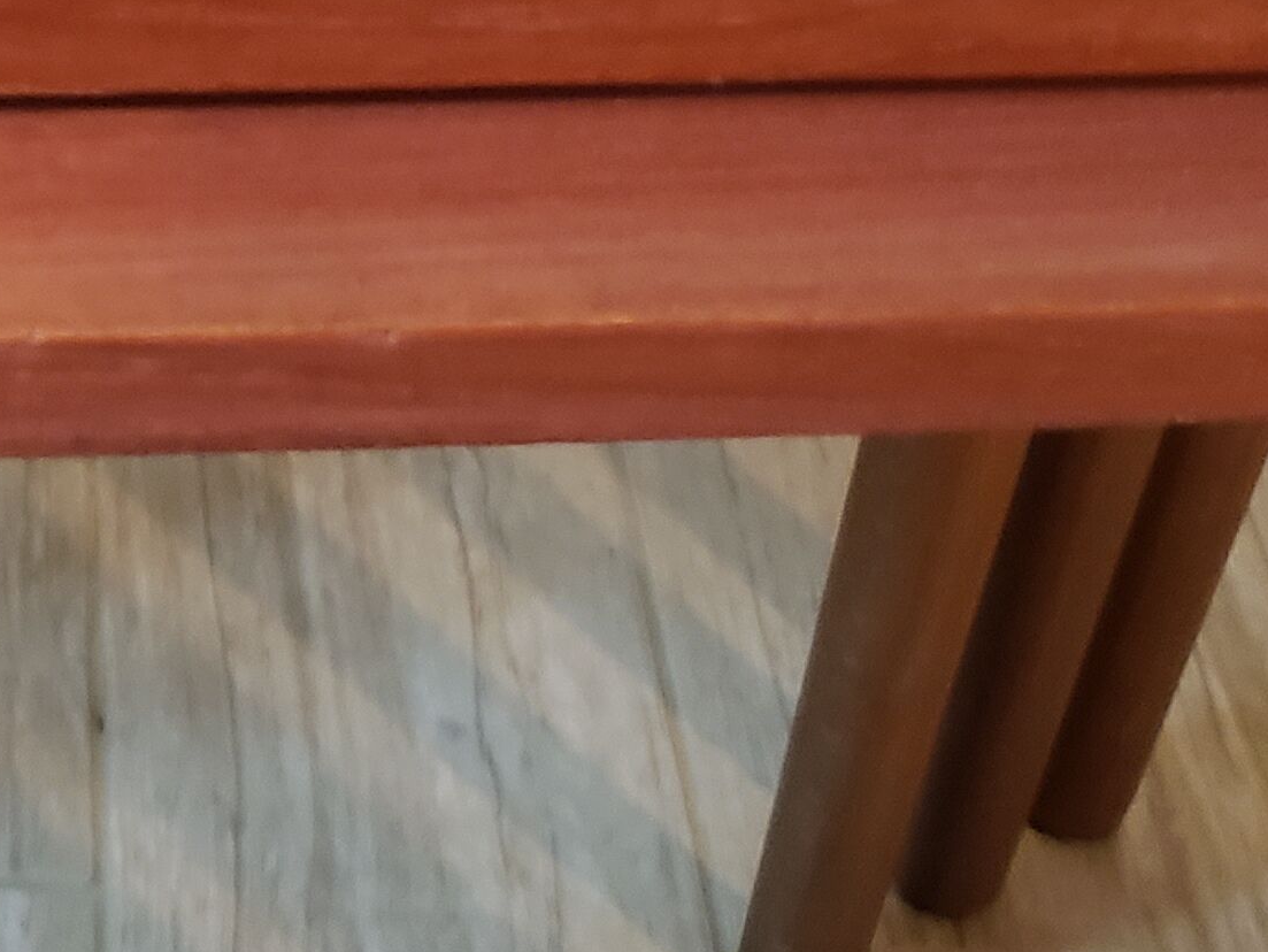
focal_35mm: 95
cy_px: 162
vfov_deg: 15.4
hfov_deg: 19.7
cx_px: -126
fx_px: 3481
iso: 250
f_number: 1.5
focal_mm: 4.3
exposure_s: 1/17
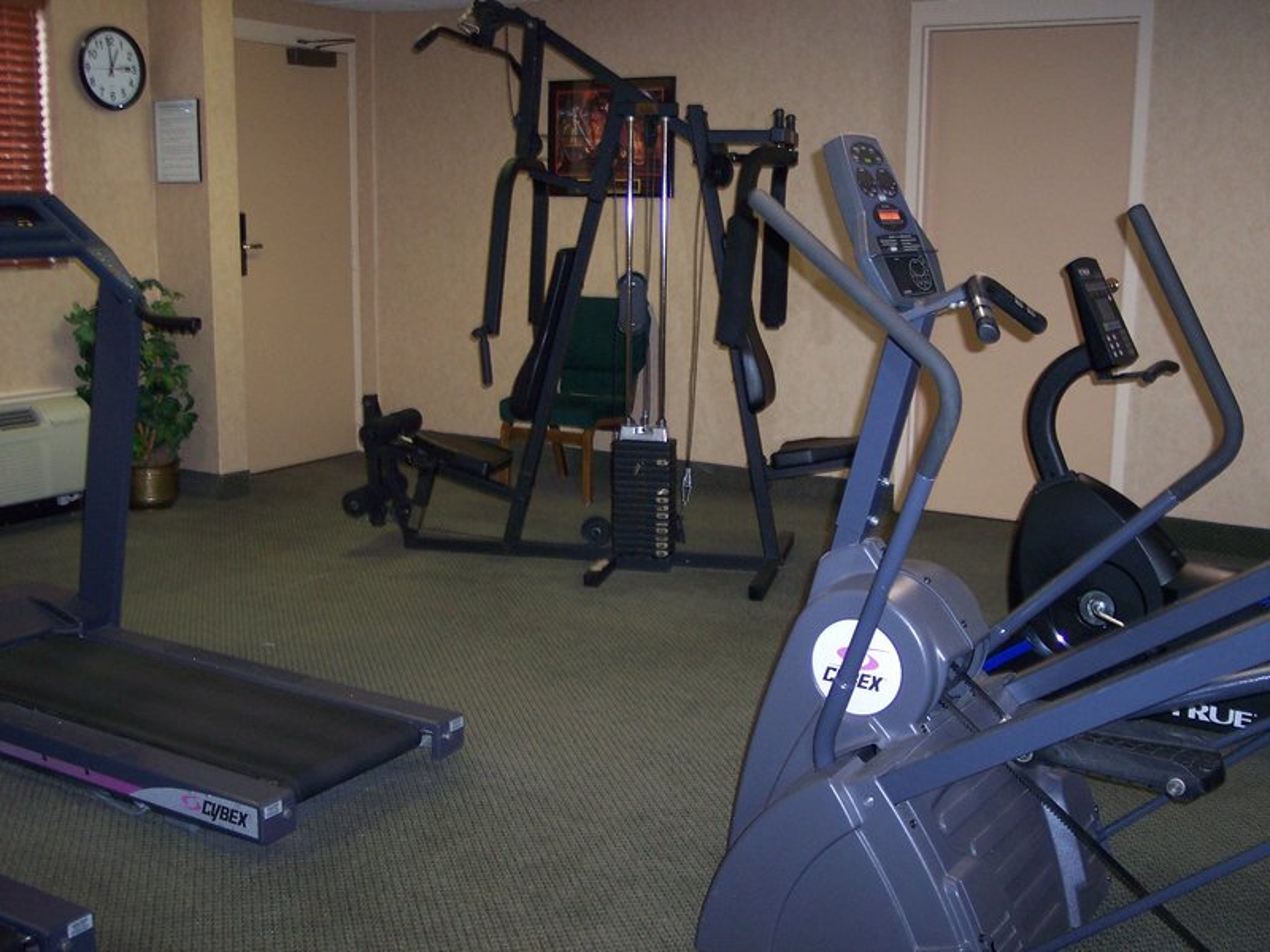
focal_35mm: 38
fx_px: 1394
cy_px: 476
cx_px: 635
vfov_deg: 37.7
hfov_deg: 49.0
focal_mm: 8
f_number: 2.8
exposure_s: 1/30
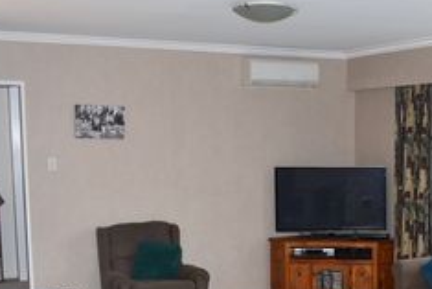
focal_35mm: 66
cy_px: 246
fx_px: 792
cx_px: 375
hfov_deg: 29.4
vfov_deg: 20.3
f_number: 5.6
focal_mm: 22
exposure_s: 1/125
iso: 720
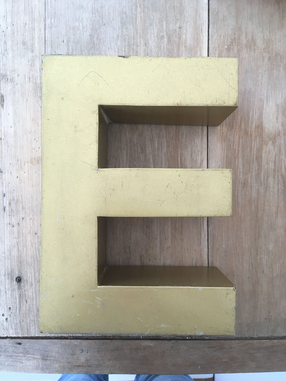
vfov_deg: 61.7
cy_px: 190
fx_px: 319
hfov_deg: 48.2
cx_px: 143
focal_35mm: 29
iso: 25
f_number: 2.2
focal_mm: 4.15
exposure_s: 1/33
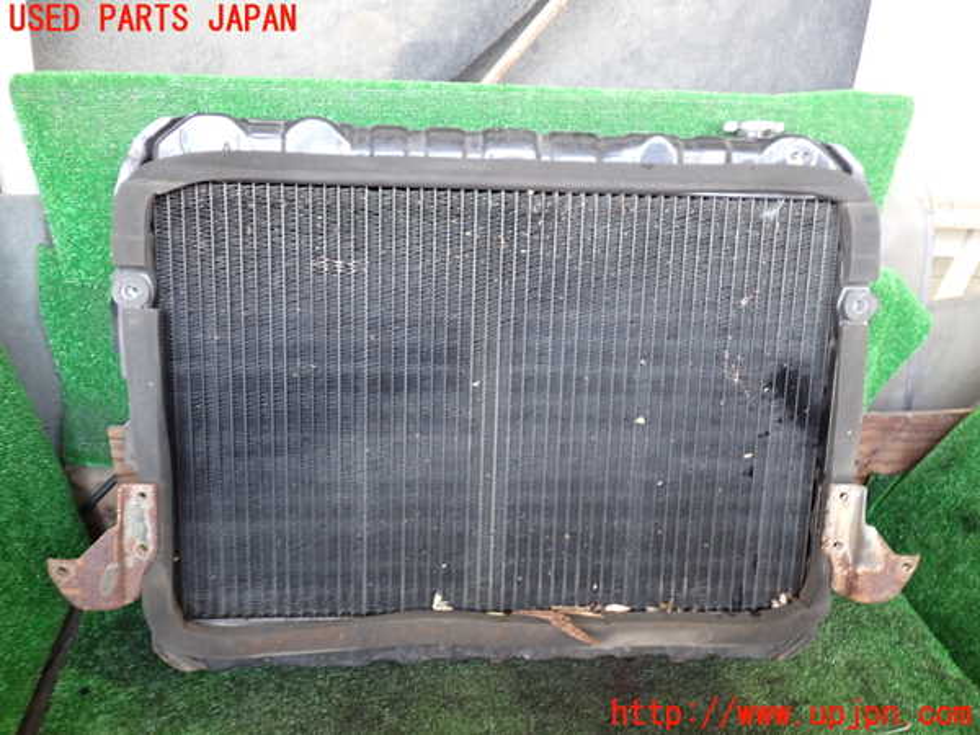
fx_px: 849
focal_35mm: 30
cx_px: 490
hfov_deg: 60.0
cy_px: 368
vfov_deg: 46.8
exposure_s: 1/30
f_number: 2.3
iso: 250
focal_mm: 5.4
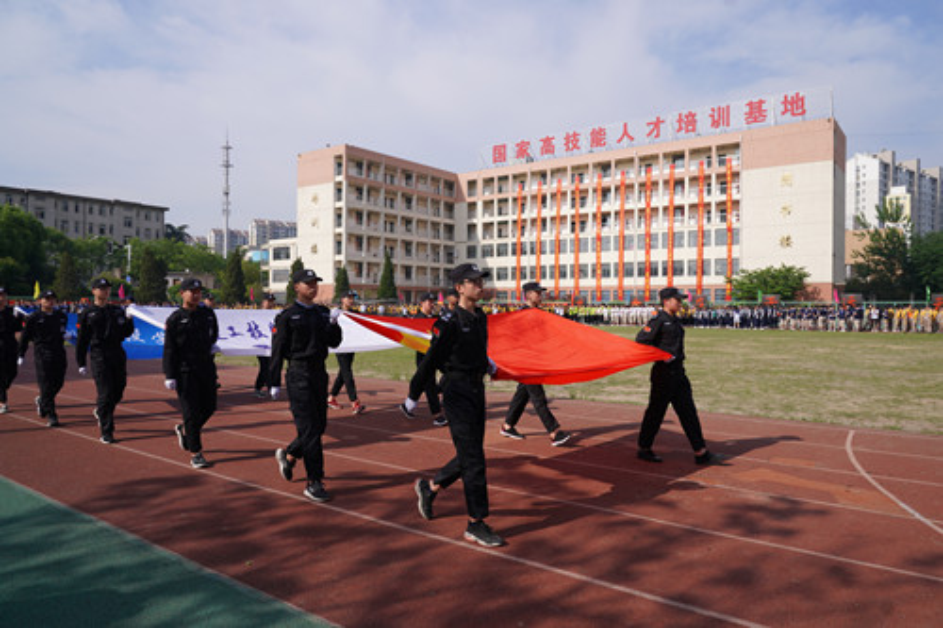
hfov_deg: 73.8
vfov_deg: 53.1
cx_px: 472
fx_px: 628
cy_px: 314
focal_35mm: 24
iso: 100
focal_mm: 24
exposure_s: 1/640
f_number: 5.6
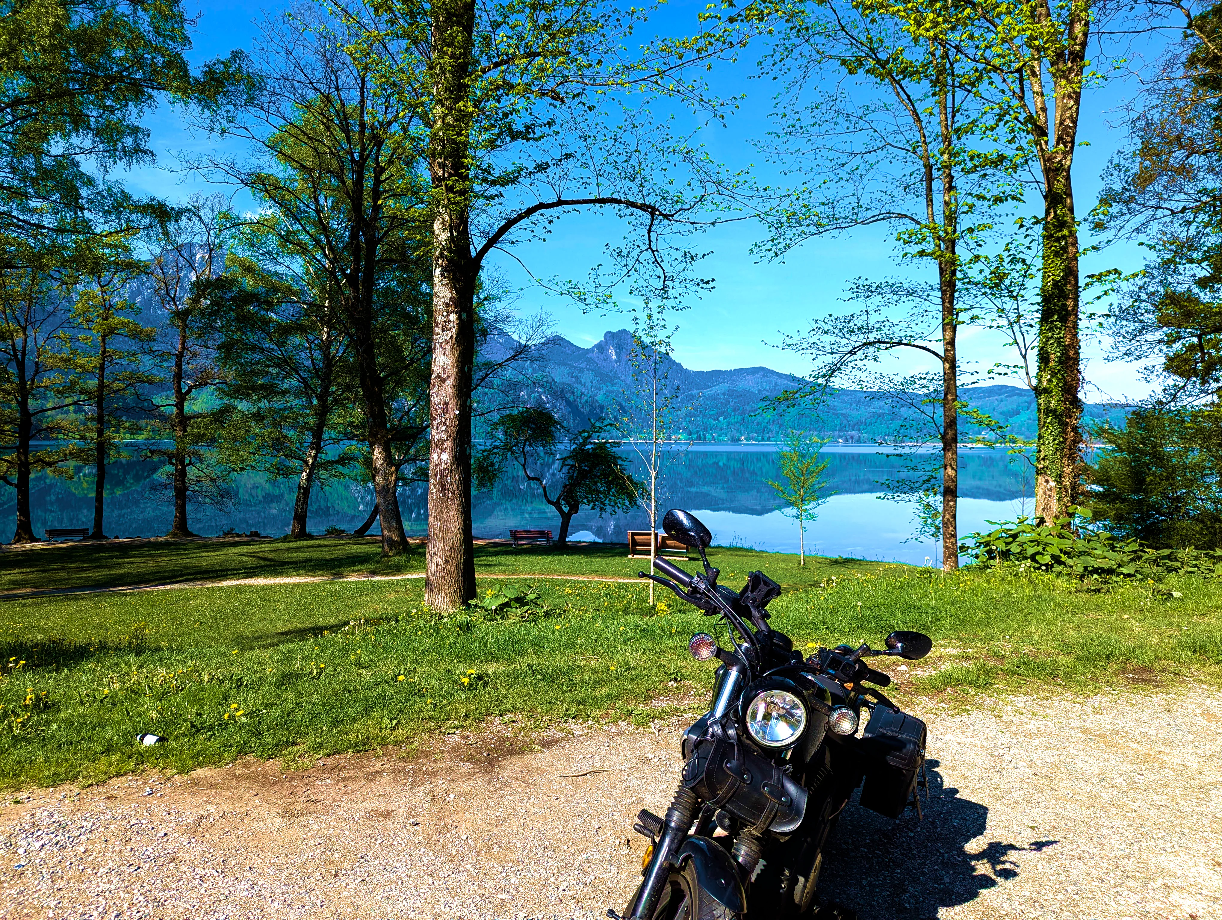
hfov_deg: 71.5
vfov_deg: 56.9
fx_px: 848
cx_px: 611
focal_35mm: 24
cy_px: 460
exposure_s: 1/1715
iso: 43
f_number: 1.85
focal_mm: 6.81
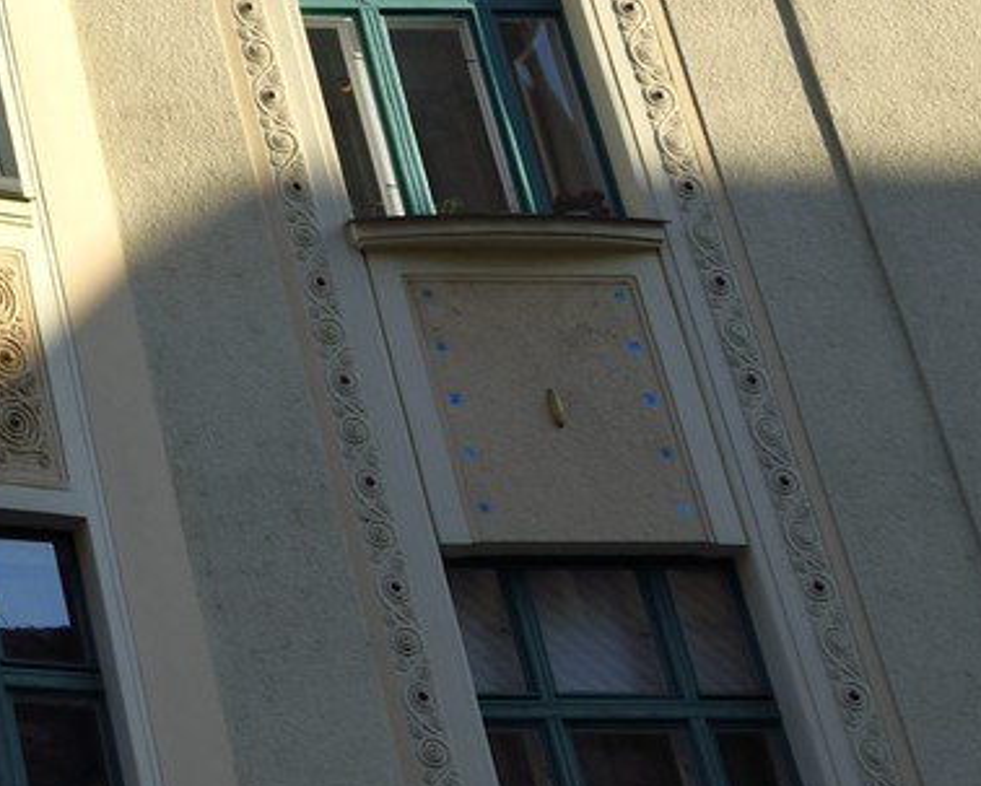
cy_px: -475
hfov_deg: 13.2
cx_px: -1067
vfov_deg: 11.9
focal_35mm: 123
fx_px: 3574
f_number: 13
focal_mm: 31
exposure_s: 1/200
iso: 200
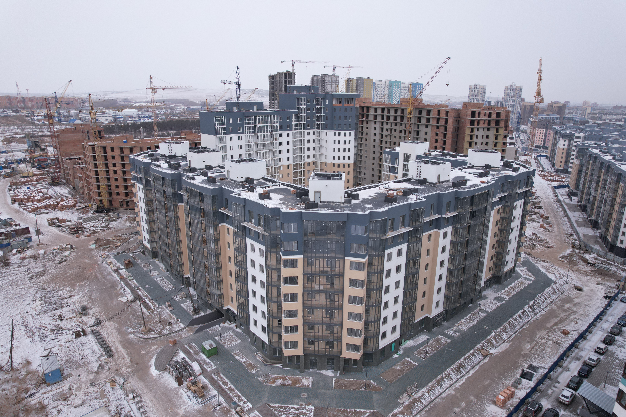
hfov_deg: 78.6
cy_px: 208
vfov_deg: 57.2
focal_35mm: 22
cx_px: 313
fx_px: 383
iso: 100
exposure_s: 1/80
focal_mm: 8.38
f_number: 2.8
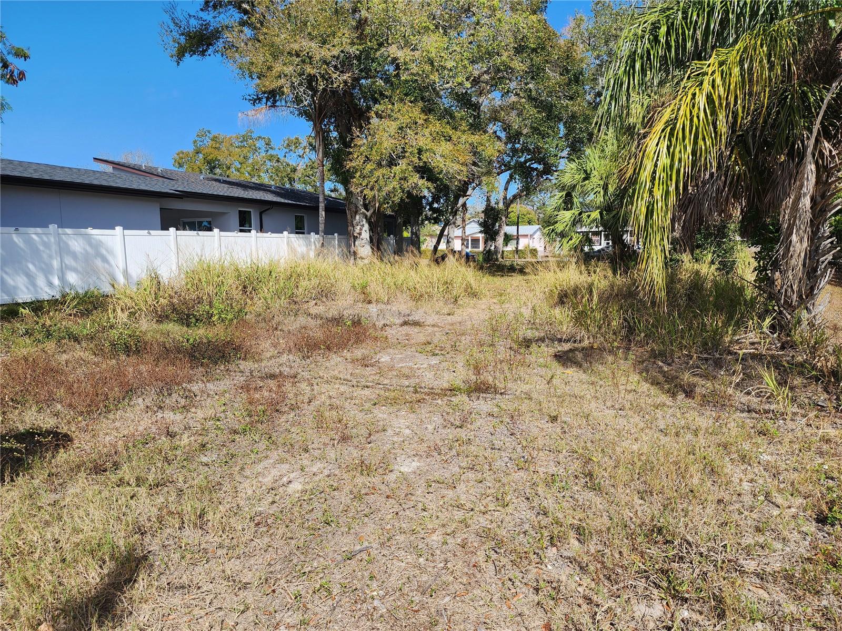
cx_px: 421
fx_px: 559
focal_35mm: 23
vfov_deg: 58.9
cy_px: 316
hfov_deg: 73.9
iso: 12
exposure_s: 1/775
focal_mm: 6.4
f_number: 1.8
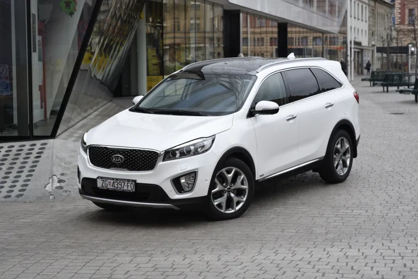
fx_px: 987
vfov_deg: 16.1
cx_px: 209
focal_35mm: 85
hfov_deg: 23.9
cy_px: 140
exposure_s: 1/160
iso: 500
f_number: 5.6
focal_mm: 85
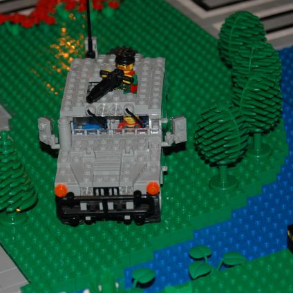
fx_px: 1475
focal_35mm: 154
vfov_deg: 11.3
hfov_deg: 11.3
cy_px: 146
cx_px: 111
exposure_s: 1/60
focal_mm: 80
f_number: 5.6
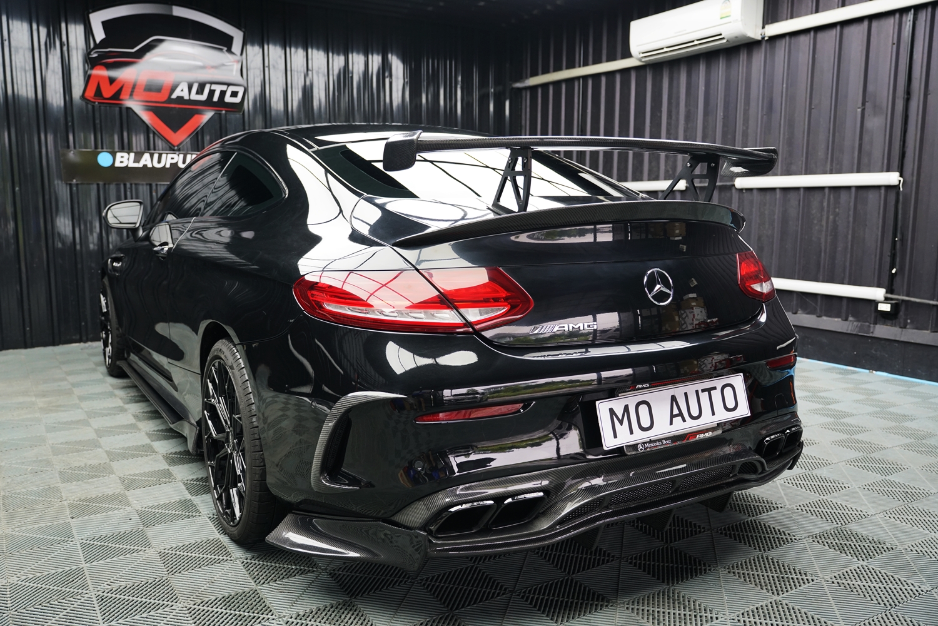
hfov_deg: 61.9
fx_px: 782
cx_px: 469
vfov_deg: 43.6
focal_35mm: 30
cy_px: 313
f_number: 4
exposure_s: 1/160
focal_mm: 30
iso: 800
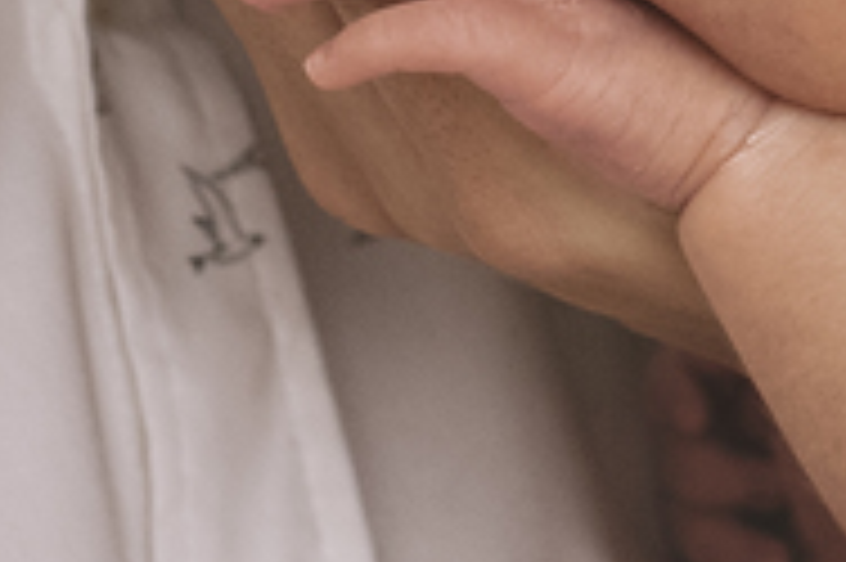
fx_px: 5259
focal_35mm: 224
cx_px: 1242
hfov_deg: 9.0
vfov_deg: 5.7
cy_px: -1066
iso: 640
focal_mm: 35
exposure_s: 1/200
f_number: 4
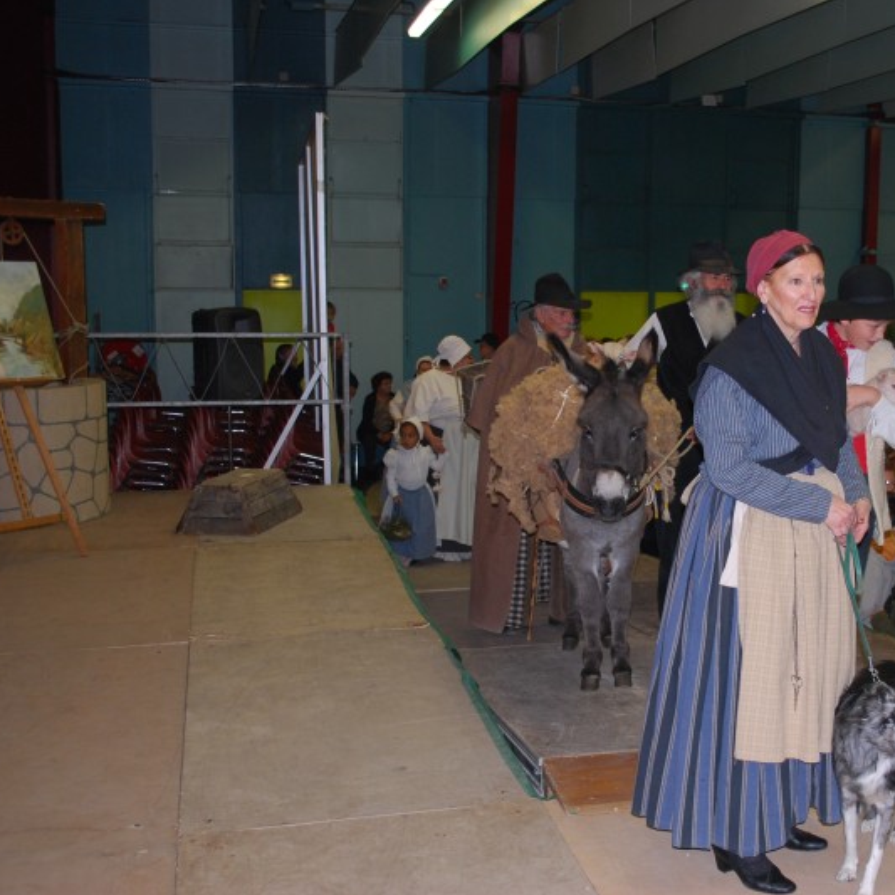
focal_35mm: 46
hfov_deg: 36.1
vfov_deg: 36.8
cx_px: 645
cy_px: 448
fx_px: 1346
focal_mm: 24
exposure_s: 1/60
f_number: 4.2
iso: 280
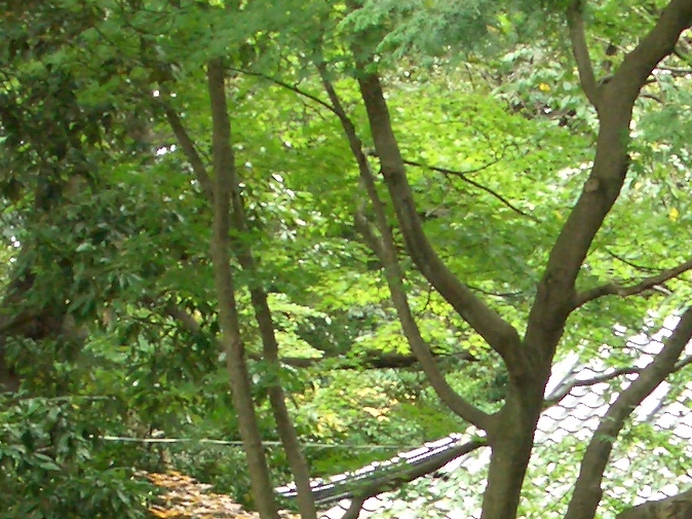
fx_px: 2978
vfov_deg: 9.7
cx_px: 567
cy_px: 696
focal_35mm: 149
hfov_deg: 13.2
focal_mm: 8.2
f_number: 3.1
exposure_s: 1/60
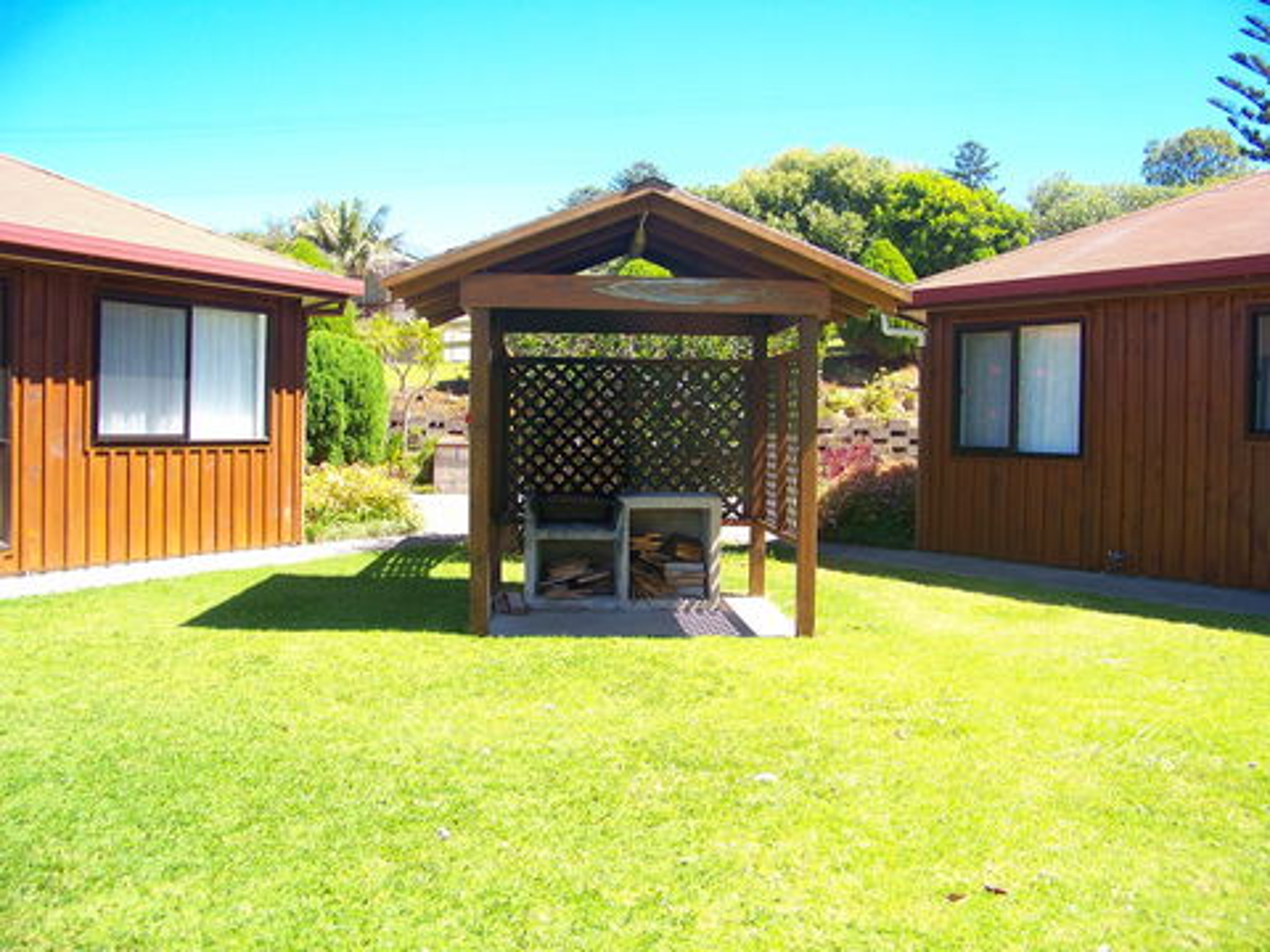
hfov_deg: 55.4
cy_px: 476
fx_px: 1211
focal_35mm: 33
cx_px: 635
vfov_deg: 42.9
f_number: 2.8
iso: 64
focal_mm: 5.85
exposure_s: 1/250
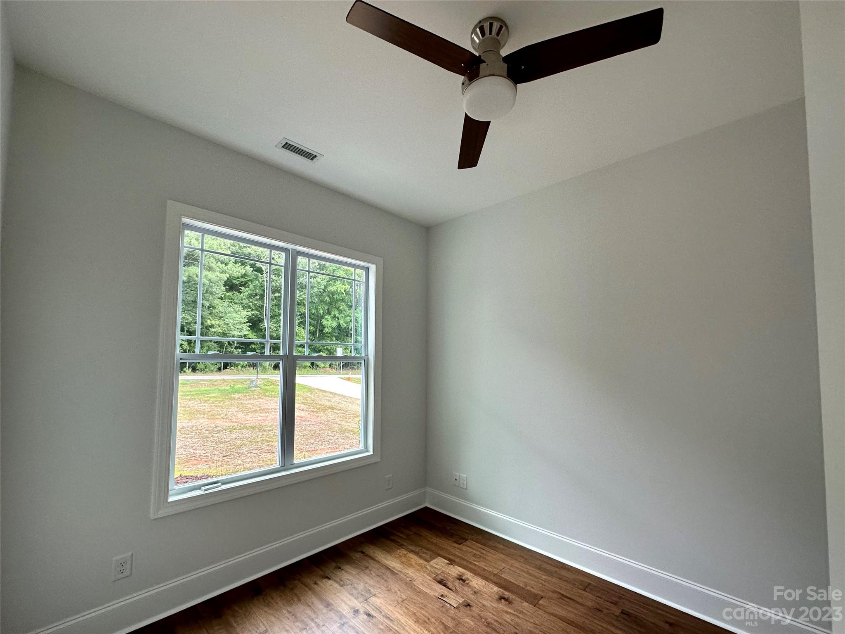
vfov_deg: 85.7
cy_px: 317
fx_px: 342
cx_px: 422
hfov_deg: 102.1
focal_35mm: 14
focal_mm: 2.22
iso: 125
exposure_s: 1/120
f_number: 2.2
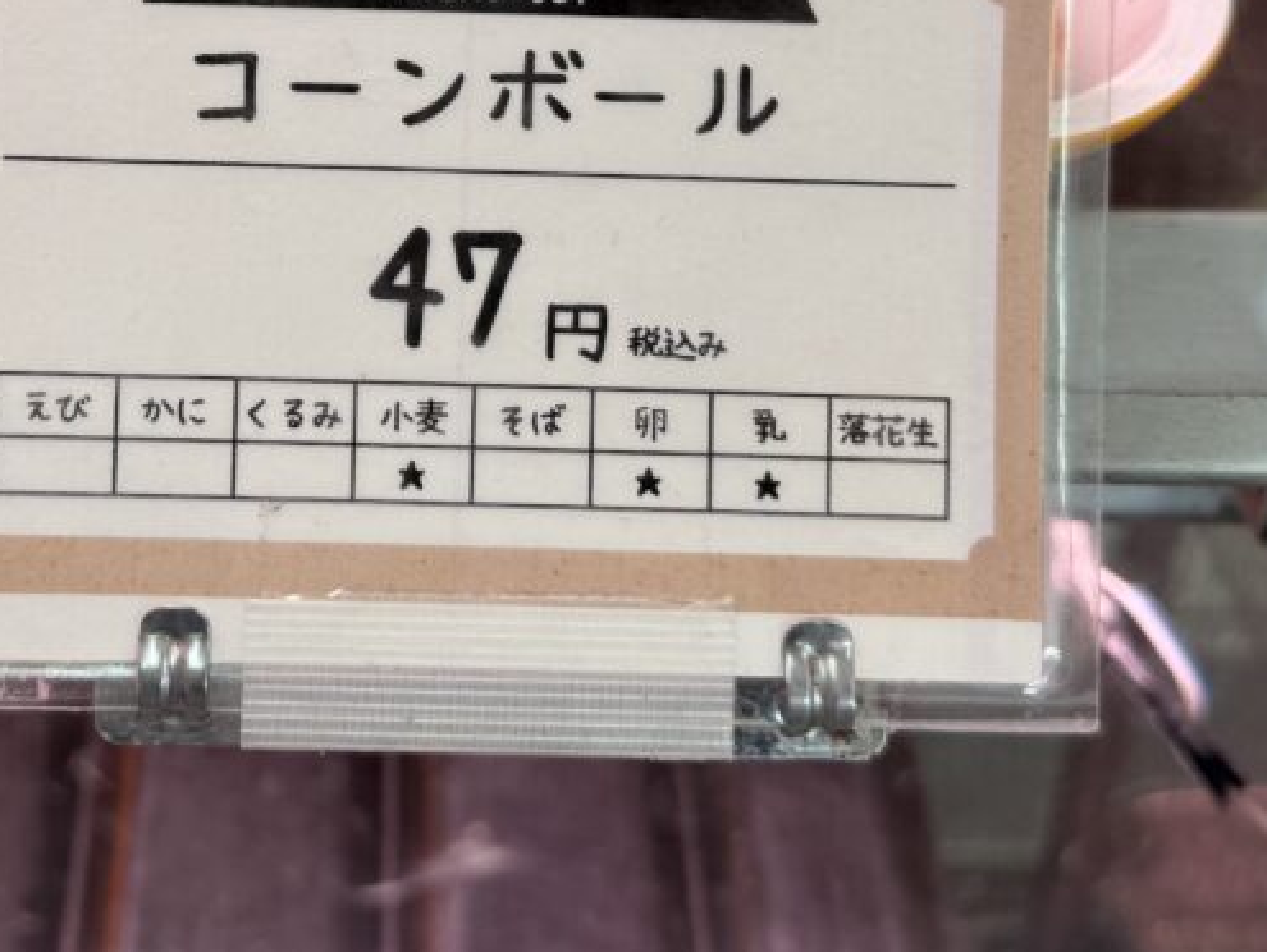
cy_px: 151
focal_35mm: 62
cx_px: 394
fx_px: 2271
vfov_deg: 23.2
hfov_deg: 30.9
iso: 80
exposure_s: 1/120
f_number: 1.78
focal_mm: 6.76
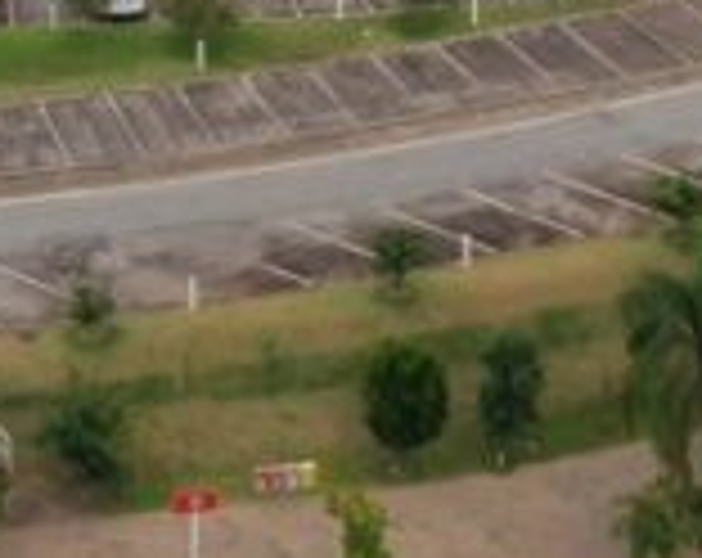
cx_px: -99
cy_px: -943
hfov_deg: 11.0
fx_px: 3585
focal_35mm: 173
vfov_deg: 8.0
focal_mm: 10.26
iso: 100
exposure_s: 1/20
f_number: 11
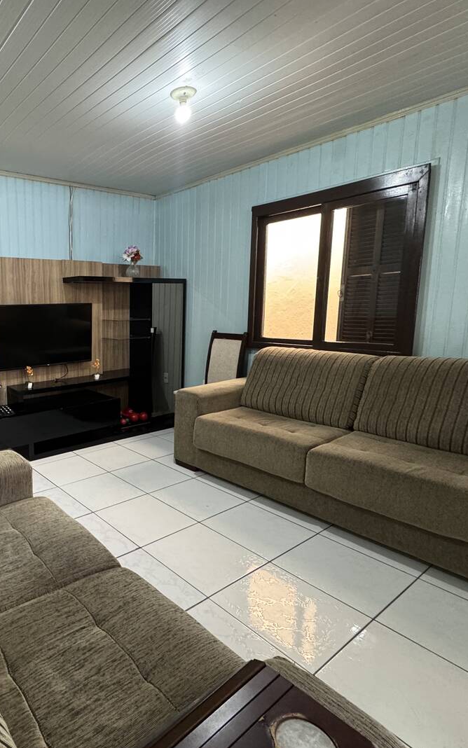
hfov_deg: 54.9
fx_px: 408
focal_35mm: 20
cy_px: 374
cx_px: 84
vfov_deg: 85.0
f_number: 2.2
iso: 500
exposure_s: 1/60
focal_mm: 2.22
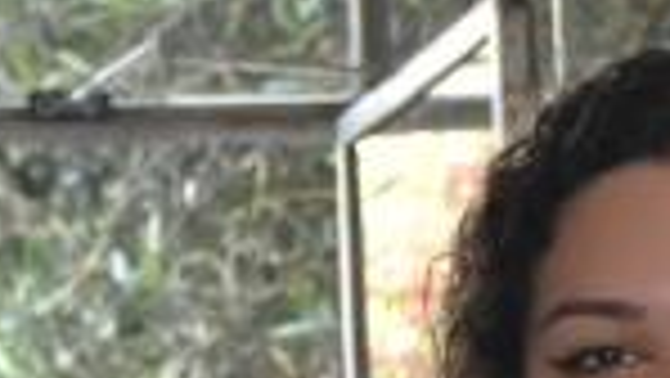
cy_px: 983
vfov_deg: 3.7
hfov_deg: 6.7
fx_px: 5741
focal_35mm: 323
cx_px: 0
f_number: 5.6
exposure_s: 1/100
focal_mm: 30
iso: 1250
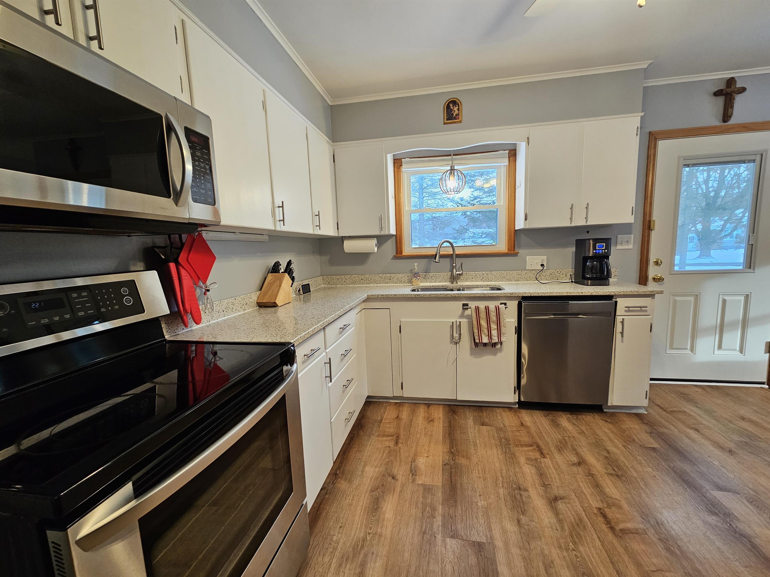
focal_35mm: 13
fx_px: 289
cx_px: 385
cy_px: 288
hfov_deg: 106.2
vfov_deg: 89.9
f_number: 2.2
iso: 160
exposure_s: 1/60
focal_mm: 2.2
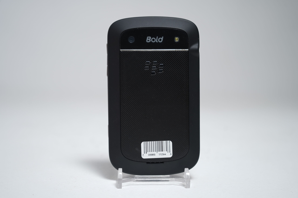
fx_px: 389
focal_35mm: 47
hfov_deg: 41.9
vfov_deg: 28.7
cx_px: 149
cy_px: 99
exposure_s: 1/5
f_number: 4.5
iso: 64
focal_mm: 47
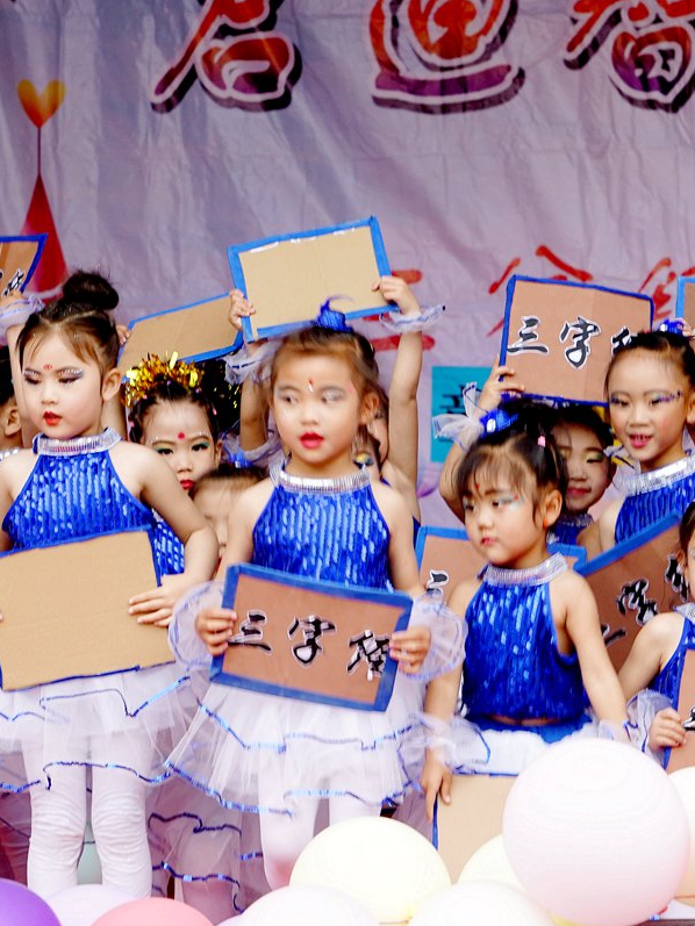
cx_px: 267
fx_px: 3372
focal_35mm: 126
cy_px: 465
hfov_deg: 11.8
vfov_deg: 15.6
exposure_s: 1/125
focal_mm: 87
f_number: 6.7
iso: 500
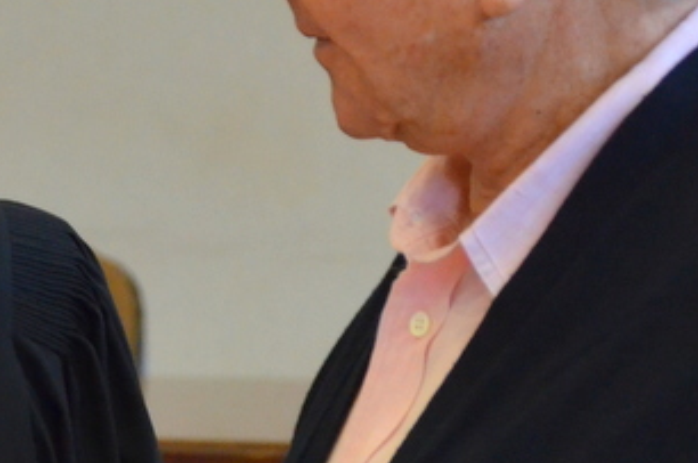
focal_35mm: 427
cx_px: 78
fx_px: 8260
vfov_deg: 3.2
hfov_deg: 4.8
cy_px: 302
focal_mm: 85
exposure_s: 1/125
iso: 2500
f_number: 5.6
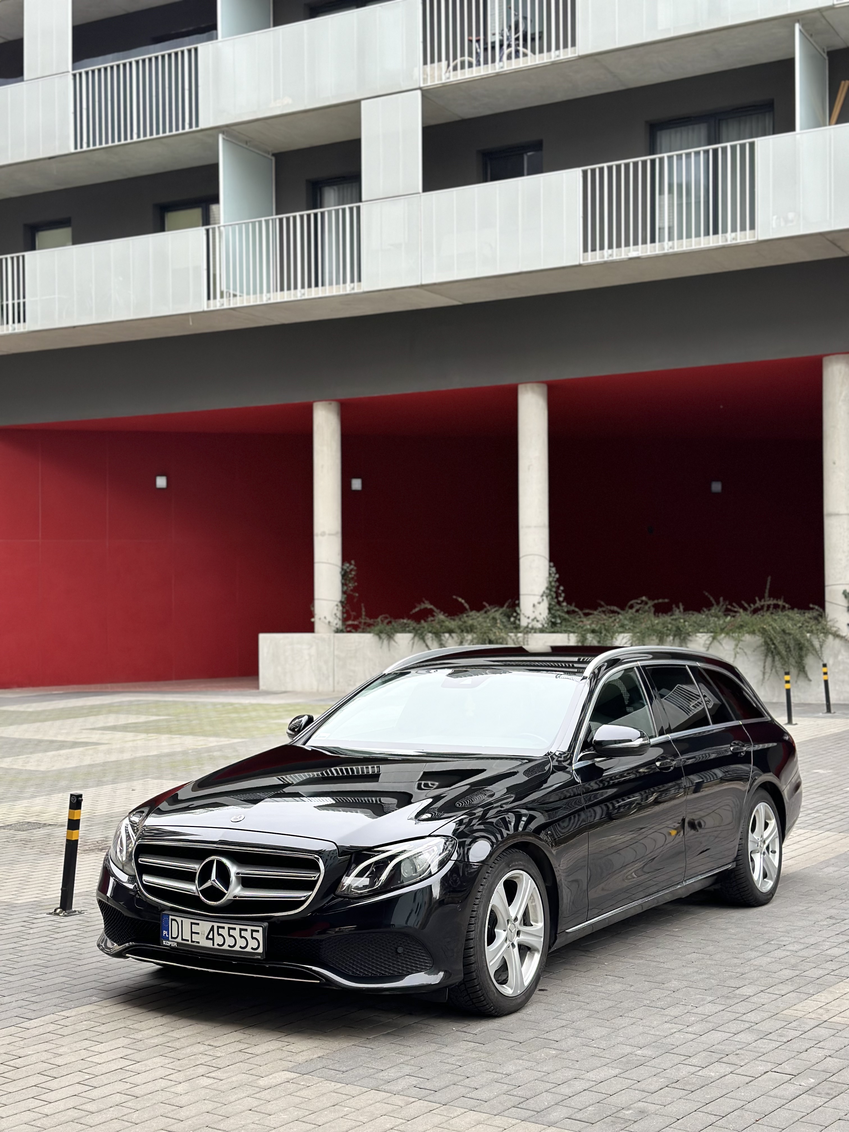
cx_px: 424
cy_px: 566
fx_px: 1570
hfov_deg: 30.3
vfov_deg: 39.7
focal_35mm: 48
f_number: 1.78
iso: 125
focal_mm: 6.86
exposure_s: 1/121
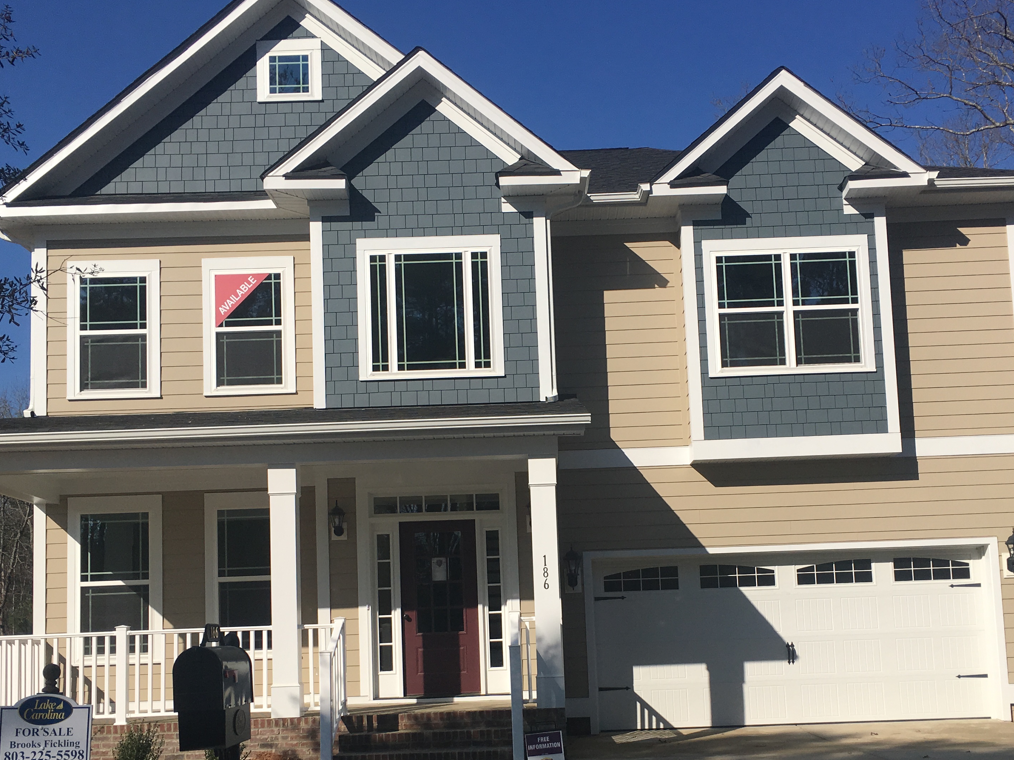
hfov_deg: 45.7
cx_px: 548
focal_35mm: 41
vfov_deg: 34.8
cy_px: 512
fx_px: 1201
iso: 25
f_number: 2.2
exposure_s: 1/3497
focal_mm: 4.15
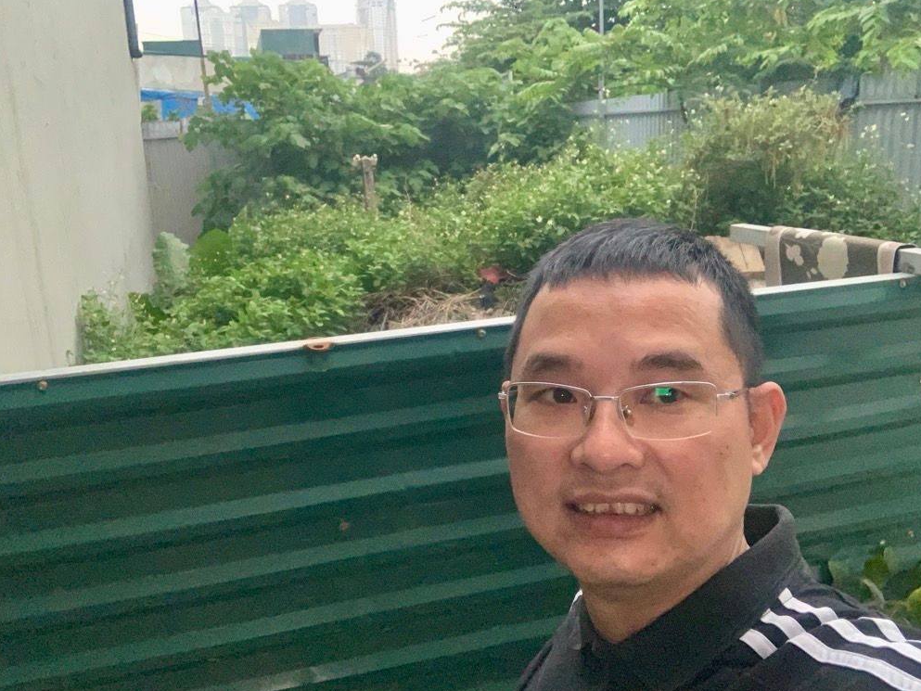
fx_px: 878
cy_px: 347
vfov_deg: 43.0
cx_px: 457
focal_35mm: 33
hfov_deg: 55.3
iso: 500
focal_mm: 2.87
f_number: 2.2
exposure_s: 1/30
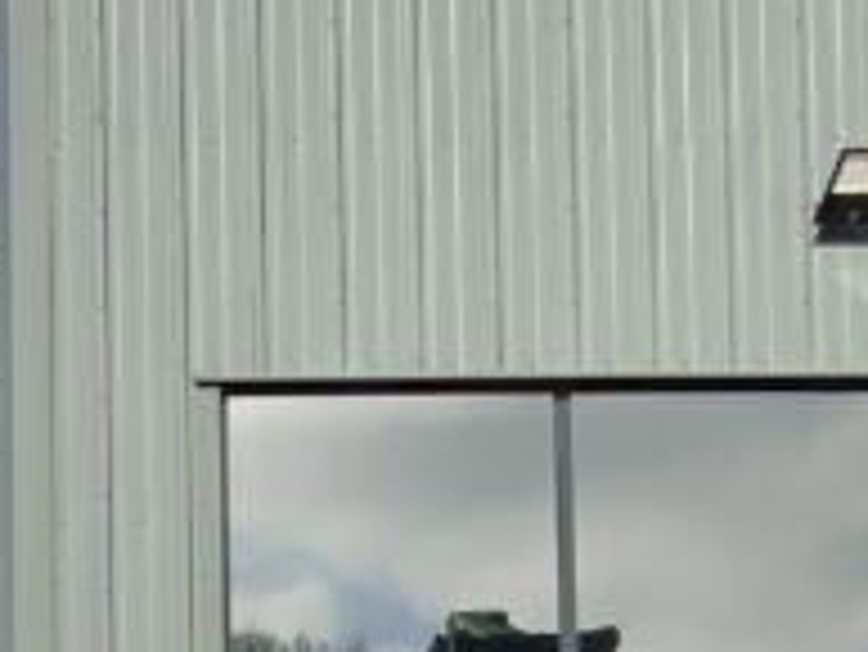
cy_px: 1205
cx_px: -1039
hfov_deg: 11.2
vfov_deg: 9.2
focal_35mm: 154
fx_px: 3864
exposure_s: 1/2058
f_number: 1.8
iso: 20
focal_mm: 3
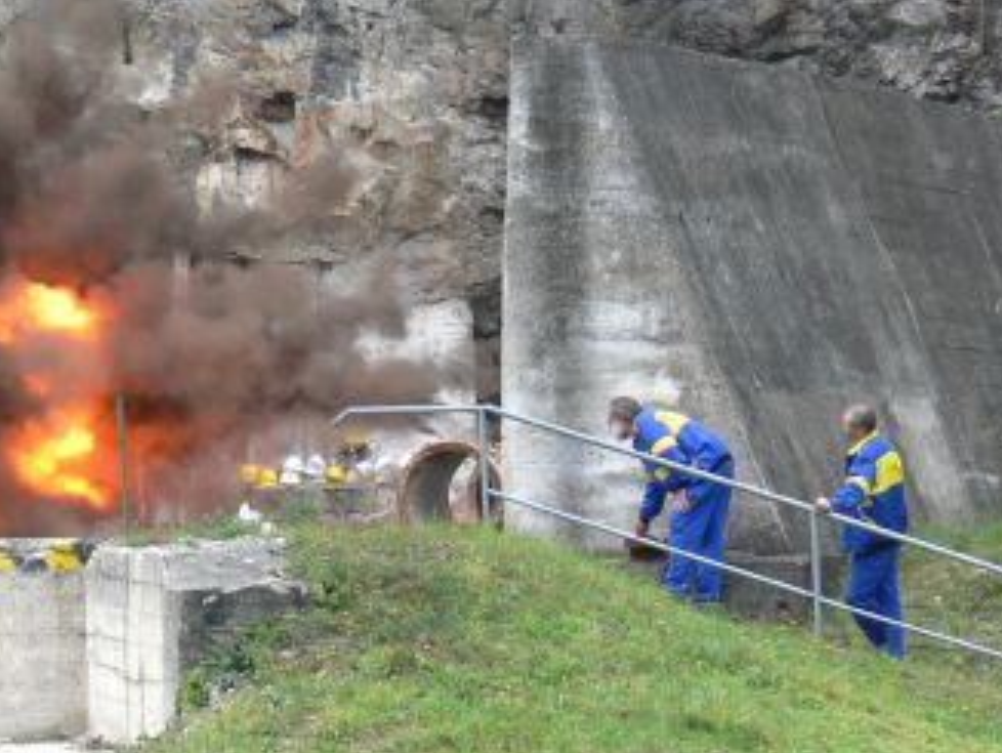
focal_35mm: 226
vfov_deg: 6.6
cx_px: 295
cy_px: 312
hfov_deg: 8.7
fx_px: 6547
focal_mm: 28.2
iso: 80
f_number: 4
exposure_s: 1/80
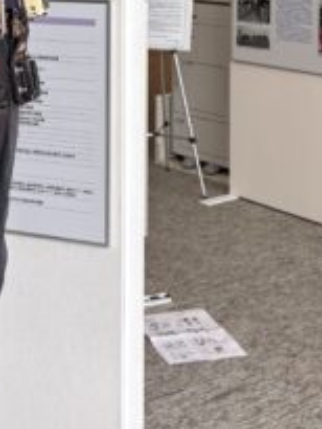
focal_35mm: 76
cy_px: 19
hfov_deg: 19.3
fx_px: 942
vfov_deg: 24.7
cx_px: 102
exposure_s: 1/121
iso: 50
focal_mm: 5.96
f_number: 1.6
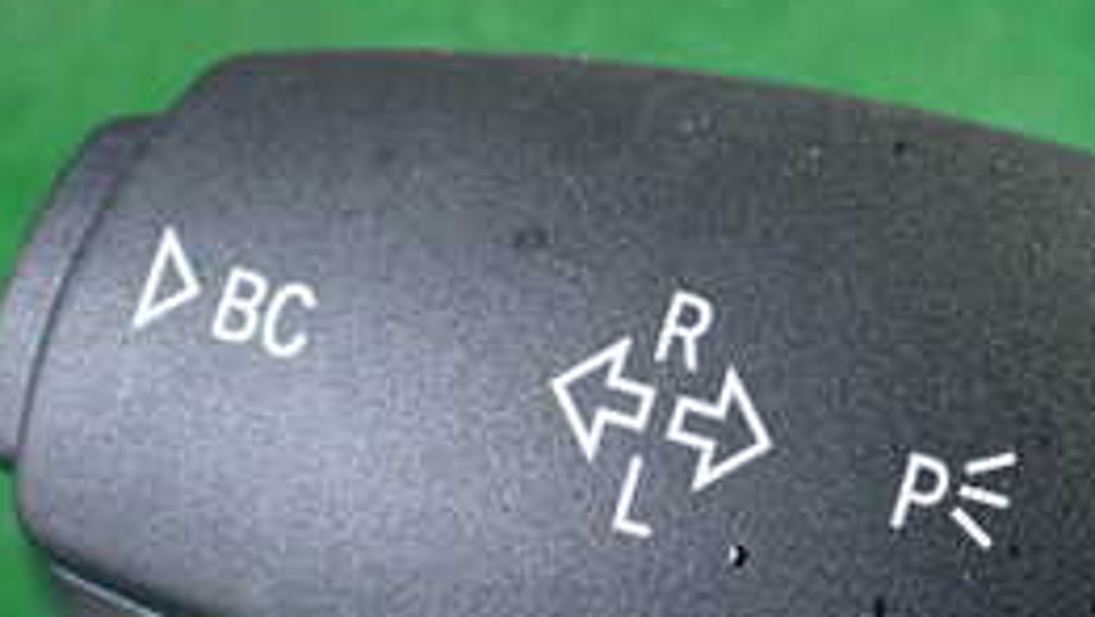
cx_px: 973
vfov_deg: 16.0
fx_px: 2178
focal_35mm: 75
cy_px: 483
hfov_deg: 27.3
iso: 1000
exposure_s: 1/30
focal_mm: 5.4
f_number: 2.3
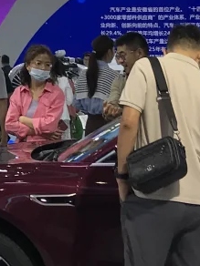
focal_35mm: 138
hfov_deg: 10.4
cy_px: -120
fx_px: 1063
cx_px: -108
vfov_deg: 13.5
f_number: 1.8
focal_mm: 3.99
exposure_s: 1/266
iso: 20
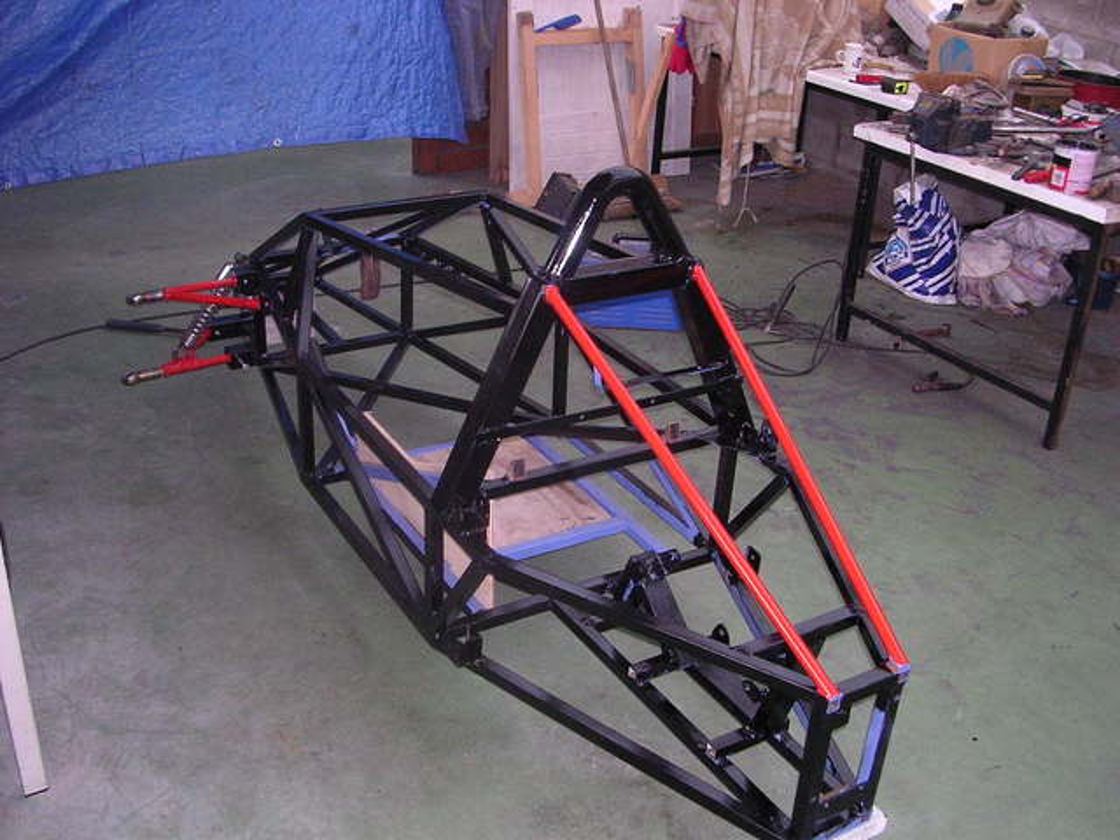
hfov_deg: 49.0
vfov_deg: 37.7
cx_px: 560
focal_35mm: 38
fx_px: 1229
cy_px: 420
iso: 367
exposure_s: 1/60.1
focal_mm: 5.8
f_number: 2.8
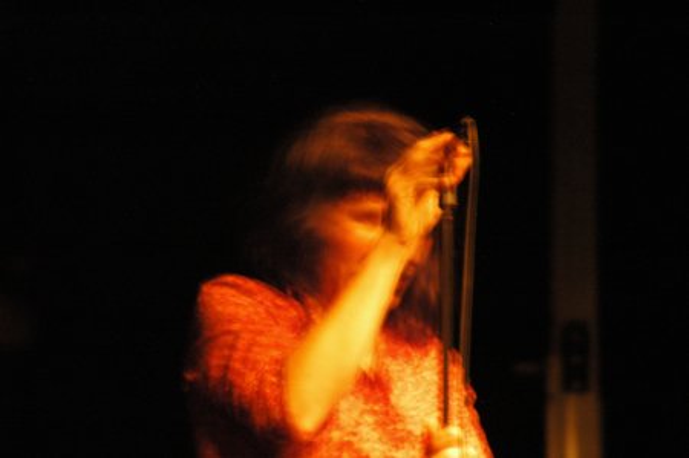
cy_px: 229
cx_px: 344
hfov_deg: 6.3
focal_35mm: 330
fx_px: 6309
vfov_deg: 4.2
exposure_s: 1/1.3
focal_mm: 220
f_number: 5.6
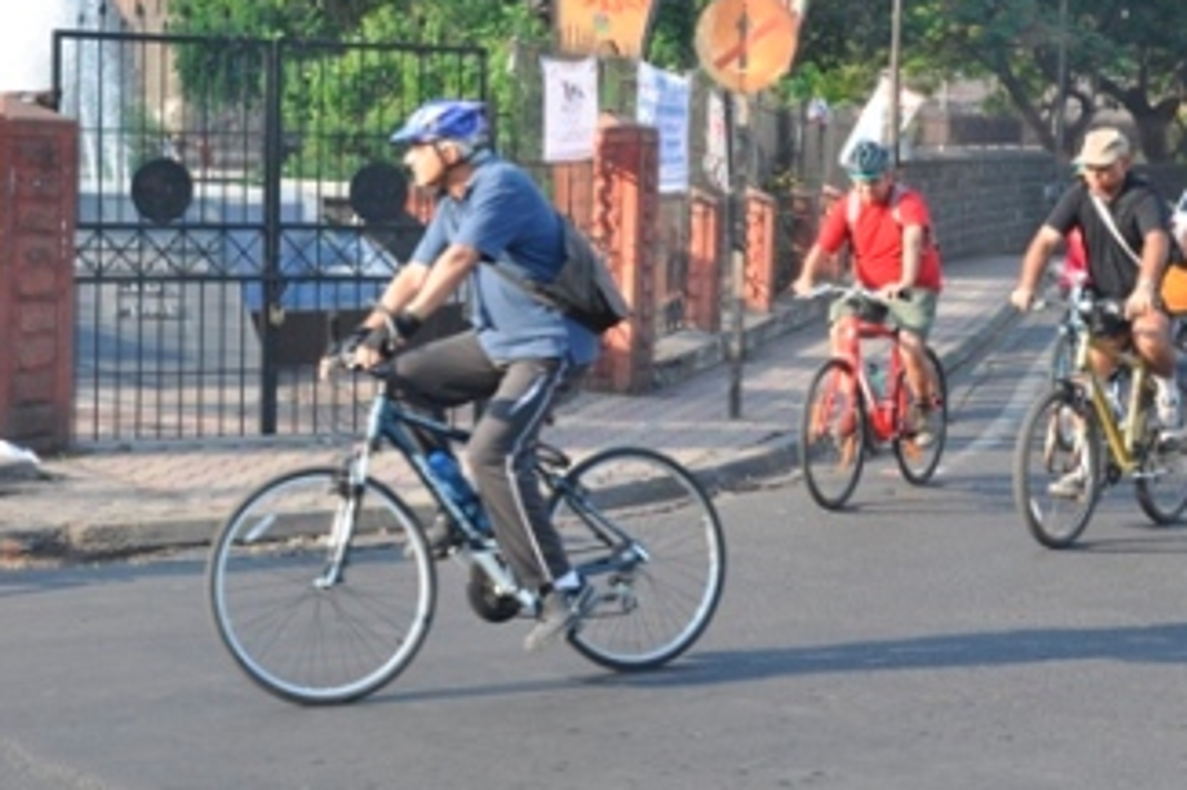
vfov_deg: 19.6
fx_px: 2274
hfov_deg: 29.1
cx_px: 426
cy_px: 200
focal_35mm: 69
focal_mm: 30
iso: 400
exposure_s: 1/250
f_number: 8
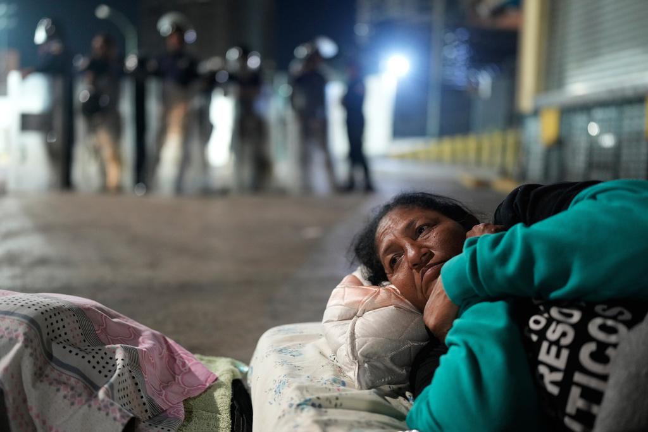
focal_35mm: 35
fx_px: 630
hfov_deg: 54.4
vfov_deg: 37.9
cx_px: 324
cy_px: 216
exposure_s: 1/60
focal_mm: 35
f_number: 1.4
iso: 2500
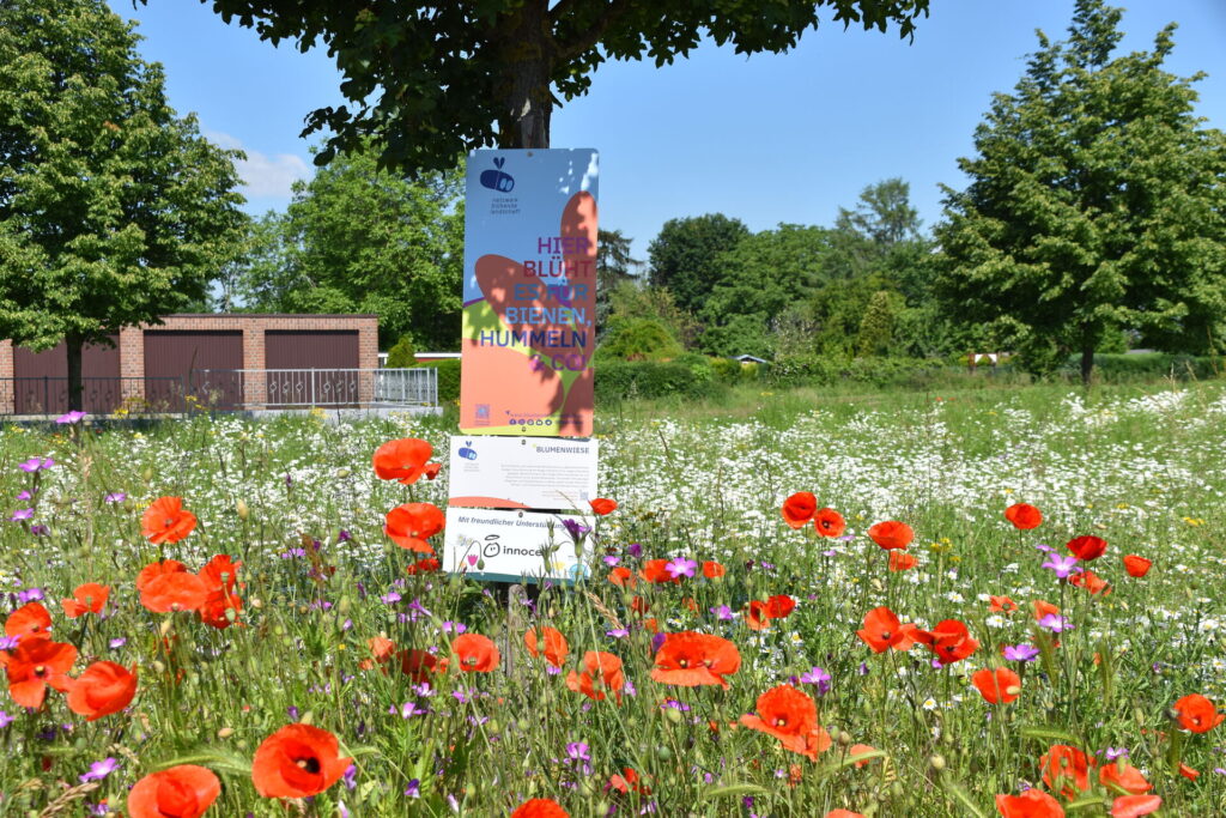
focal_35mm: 52
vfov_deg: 25.8
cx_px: 613
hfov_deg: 37.8
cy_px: 409
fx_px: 1788
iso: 200
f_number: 10
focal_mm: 35
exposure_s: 1/400
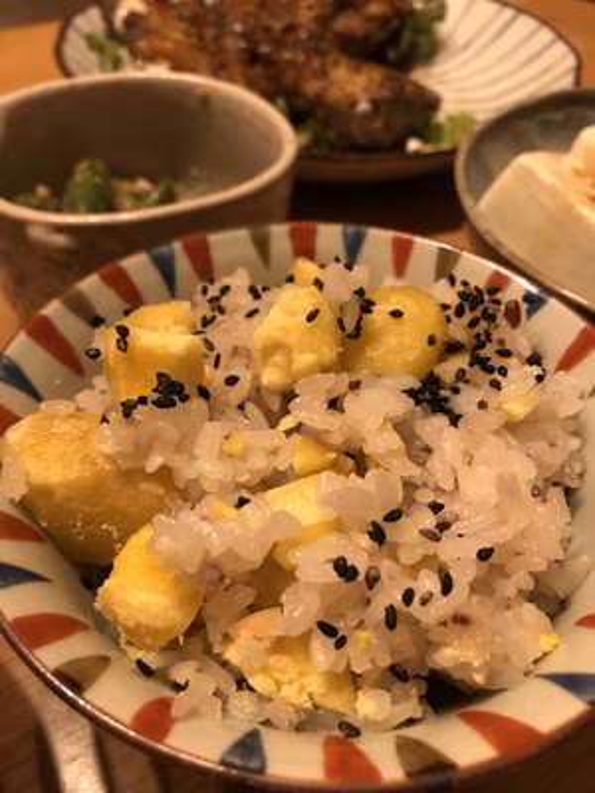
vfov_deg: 63.4
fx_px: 642
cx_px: 298
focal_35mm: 28
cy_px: 396
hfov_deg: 49.7
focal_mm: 3.99
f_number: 1.8
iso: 100
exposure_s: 1/13
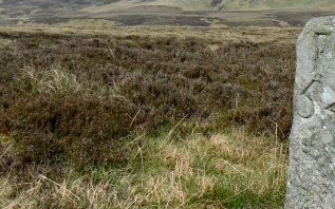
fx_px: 712
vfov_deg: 16.6
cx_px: 254
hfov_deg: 26.1
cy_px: 42
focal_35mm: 78
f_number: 7.1
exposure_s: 1/400
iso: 80
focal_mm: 6
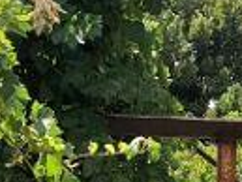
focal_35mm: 174
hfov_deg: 11.3
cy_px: 548
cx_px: 111
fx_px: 1218
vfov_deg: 7.5
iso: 20
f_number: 1.8
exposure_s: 1/685
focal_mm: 4
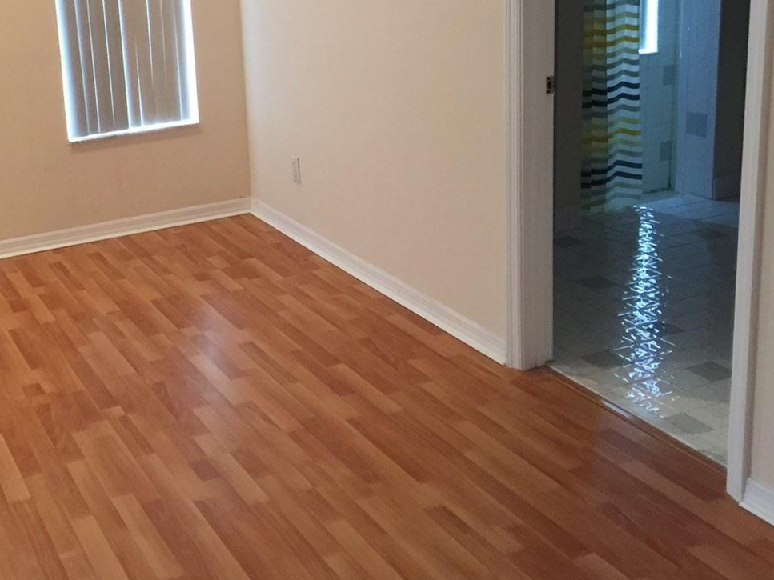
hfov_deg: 38.6
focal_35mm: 48
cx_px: 187
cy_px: 147
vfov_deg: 29.8
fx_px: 1073
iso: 125
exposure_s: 1/10
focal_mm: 4.15
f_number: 2.2
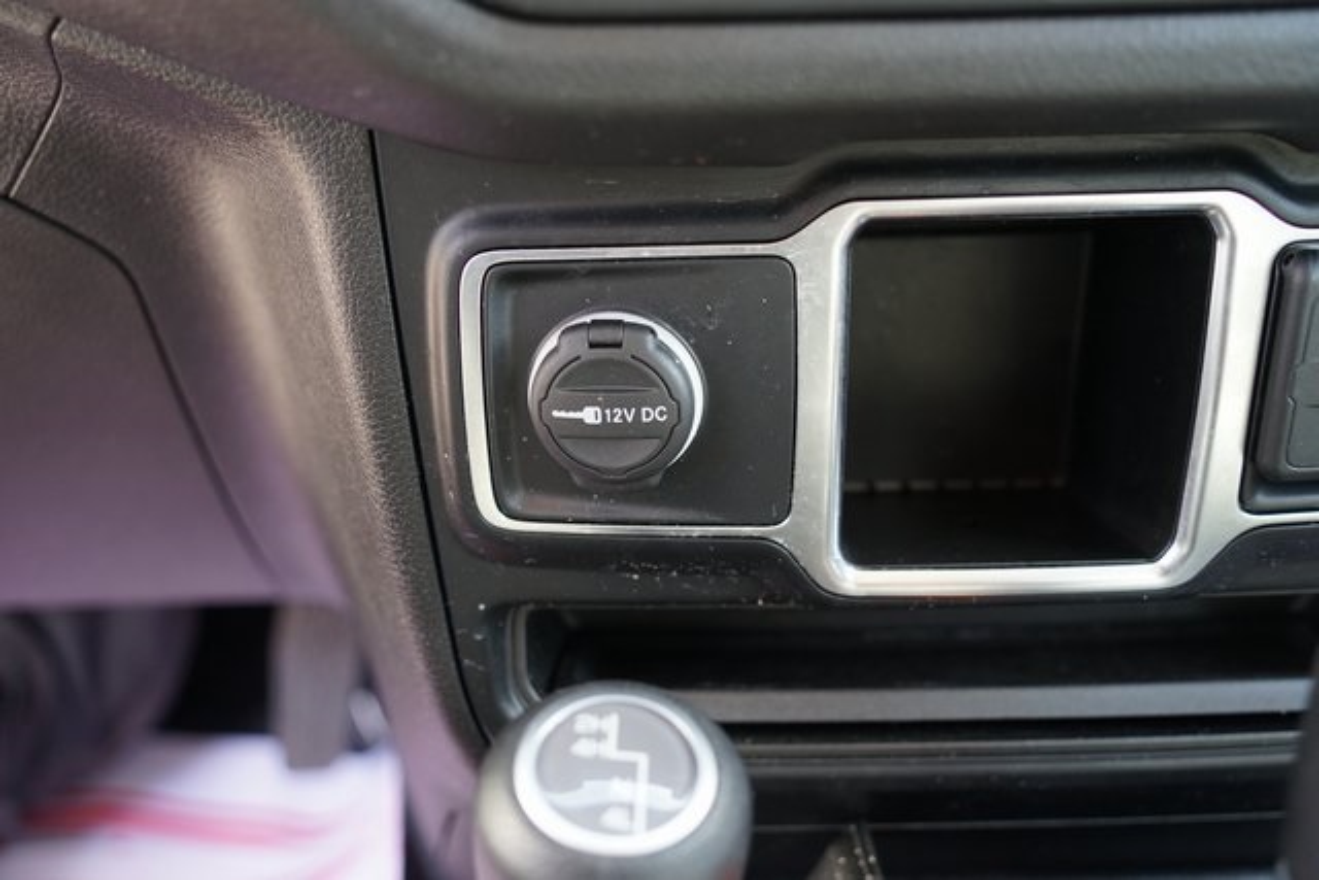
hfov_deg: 48.4
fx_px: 1466
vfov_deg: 33.4
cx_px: 660
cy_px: 440
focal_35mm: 40
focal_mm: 40
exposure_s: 1/60
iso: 800
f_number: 4
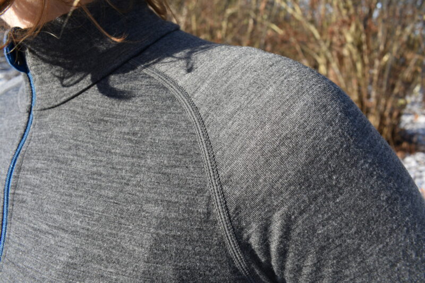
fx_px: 319
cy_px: 142
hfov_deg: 67.4
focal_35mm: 27
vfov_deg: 47.9
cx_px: 212
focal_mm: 18
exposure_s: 1/60
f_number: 8
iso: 100
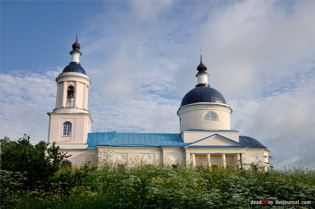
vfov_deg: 36.8
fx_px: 314
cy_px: 104
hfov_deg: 53.2
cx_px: 158
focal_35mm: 36
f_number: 7.1
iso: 200
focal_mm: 24
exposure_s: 1/640
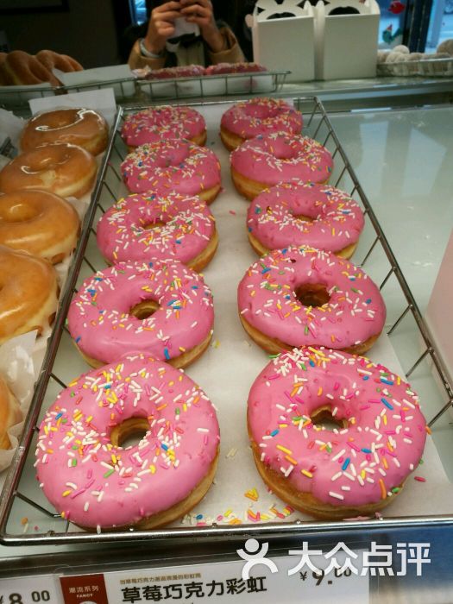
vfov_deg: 65.3
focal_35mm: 27
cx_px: 226
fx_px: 471
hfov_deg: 51.4
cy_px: 302
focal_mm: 4.5
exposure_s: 1/100
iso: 100
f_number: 2.2
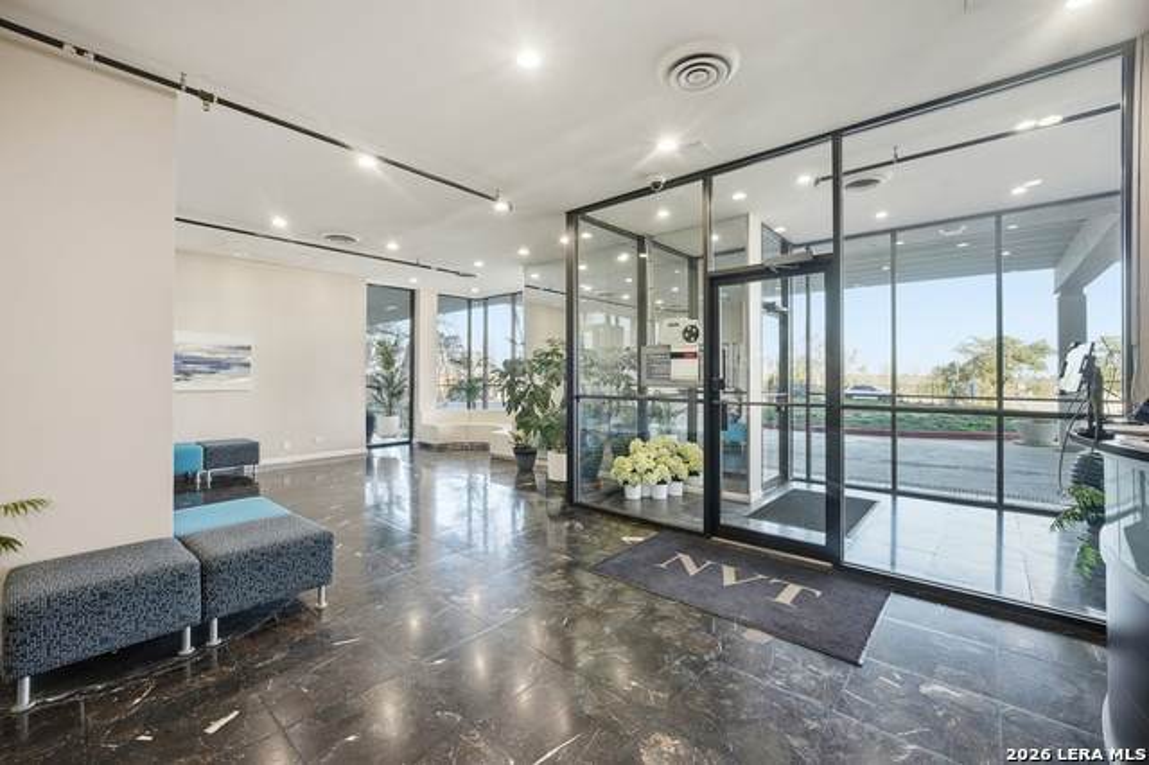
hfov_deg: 108.4
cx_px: 574
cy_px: 382
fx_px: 415
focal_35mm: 13
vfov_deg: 85.4
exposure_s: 1/60
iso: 250
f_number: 6.3
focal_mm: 9
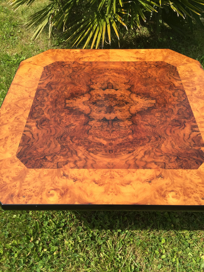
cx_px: 102
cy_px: 136
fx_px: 228
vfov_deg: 61.7
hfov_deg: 48.2
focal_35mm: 29
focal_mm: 4.15
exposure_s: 1/1130
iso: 32
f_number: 2.2
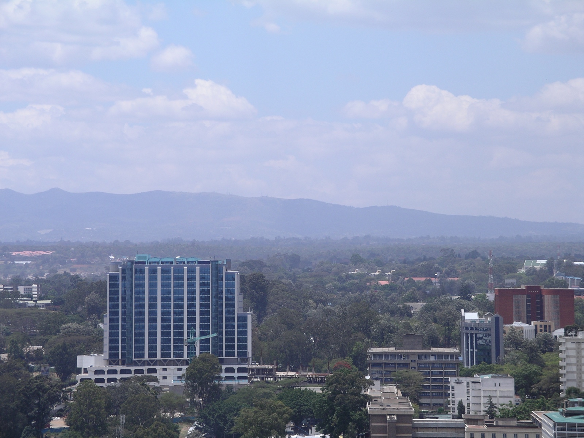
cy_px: 219
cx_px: 292
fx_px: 3155
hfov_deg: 10.6
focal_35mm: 187
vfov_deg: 7.9
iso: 64
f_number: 5
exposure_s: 1/500
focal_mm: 39
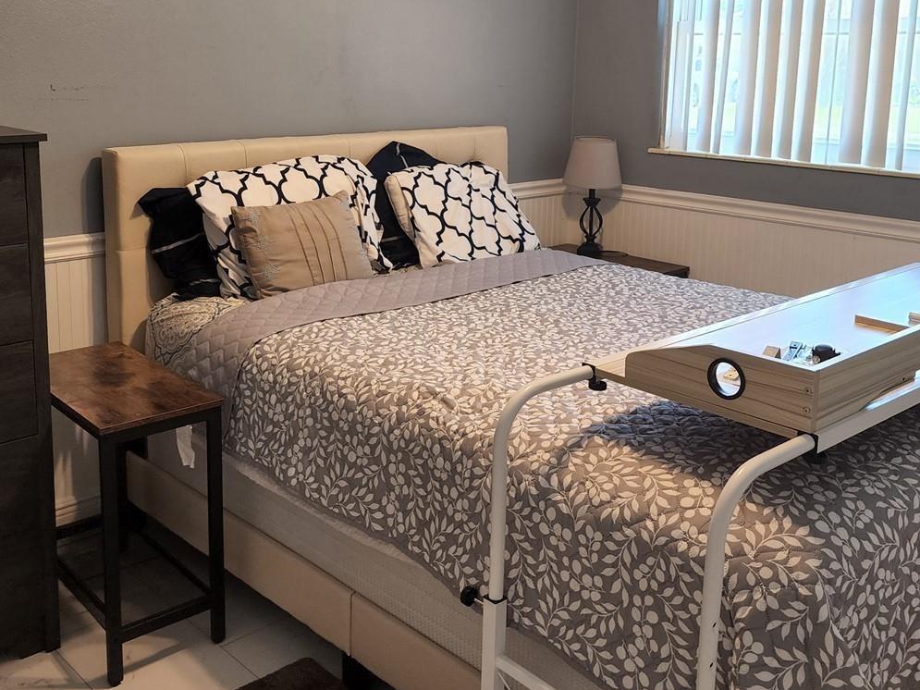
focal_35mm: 37
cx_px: 429
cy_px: 228
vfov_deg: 38.2
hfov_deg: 50.1
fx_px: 983
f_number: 1.8
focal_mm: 6.4
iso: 200
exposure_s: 1/120
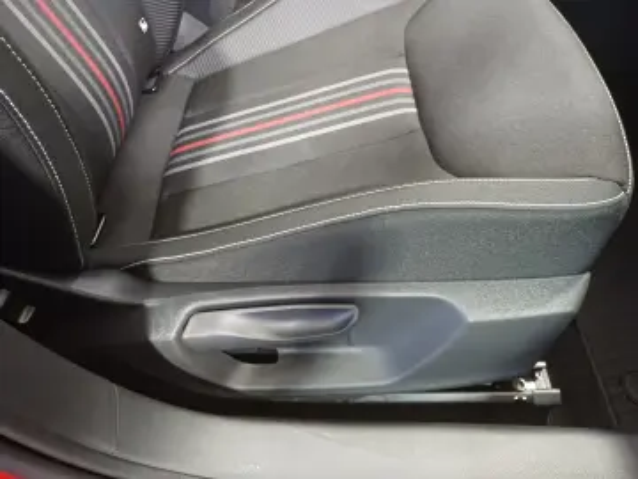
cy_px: 240
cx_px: 319
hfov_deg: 69.4
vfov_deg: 54.9
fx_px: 461
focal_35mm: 25
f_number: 1.8
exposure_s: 1/20
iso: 1000
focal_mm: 4.65
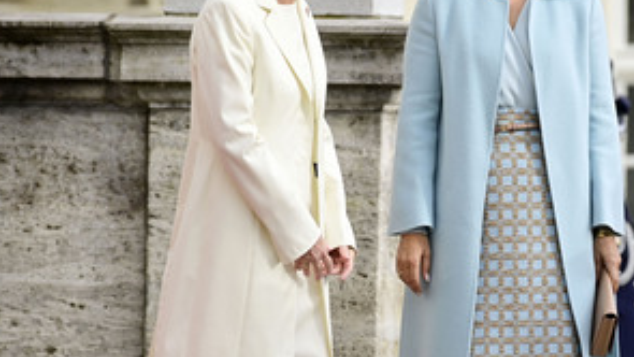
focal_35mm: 799
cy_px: 120
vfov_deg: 1.5
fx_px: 13433
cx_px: 401
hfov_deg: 2.7
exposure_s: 1/1000
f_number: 9
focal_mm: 500
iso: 1600
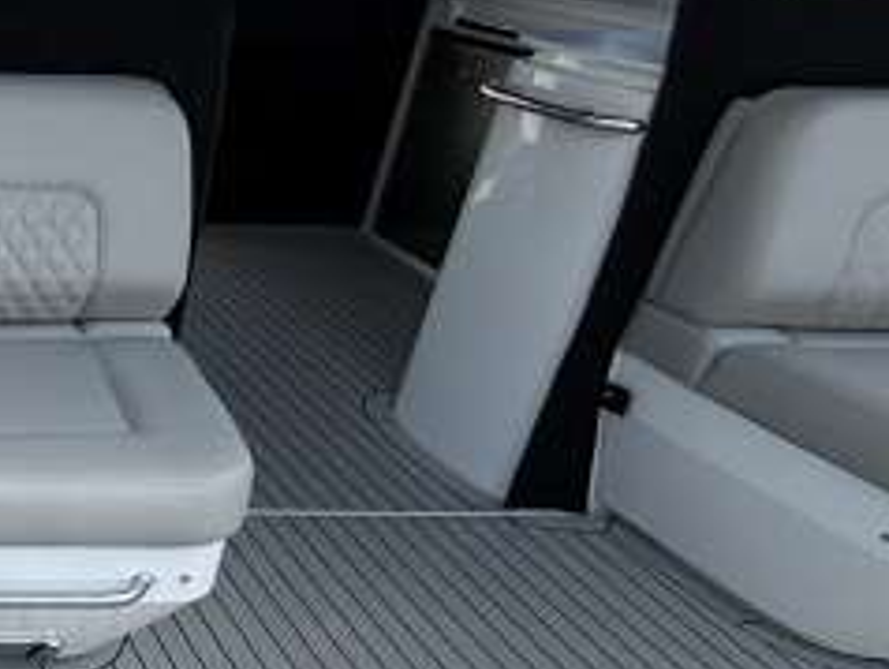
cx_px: -303
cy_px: 434
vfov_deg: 30.7
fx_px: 1208
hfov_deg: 30.5
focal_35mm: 47
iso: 50
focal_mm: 2.22
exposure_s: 1/820
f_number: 2.2
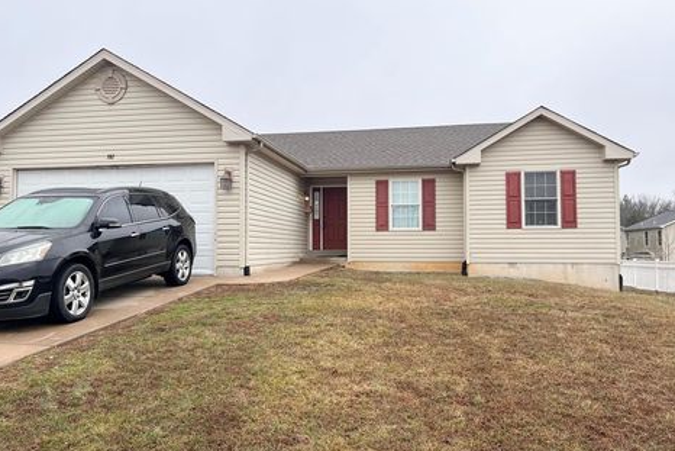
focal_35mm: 29
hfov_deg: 63.6
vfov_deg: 45.0
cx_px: 333
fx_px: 544
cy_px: 221
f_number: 1.5
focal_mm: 5.7
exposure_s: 1/1553
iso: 50
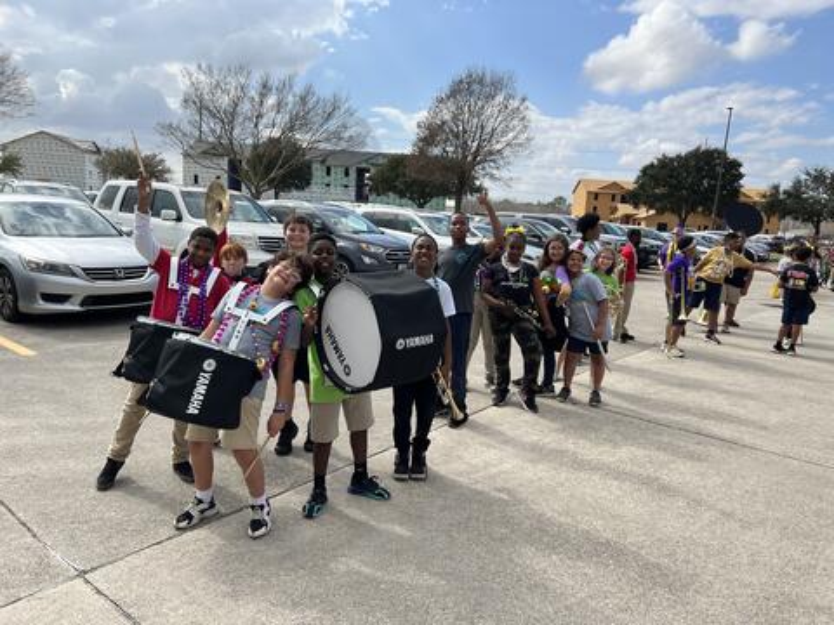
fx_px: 626
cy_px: 312
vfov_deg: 53.1
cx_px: 417
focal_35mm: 26
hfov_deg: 67.3
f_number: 1.5
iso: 50
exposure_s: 1/3460
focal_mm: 5.7
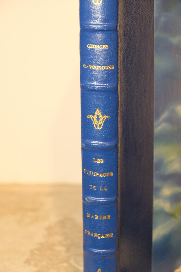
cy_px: 136
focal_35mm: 84
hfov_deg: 16.3
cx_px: 90
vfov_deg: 24.2
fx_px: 633
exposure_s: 1/70
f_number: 4.5
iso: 6400
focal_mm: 55.8
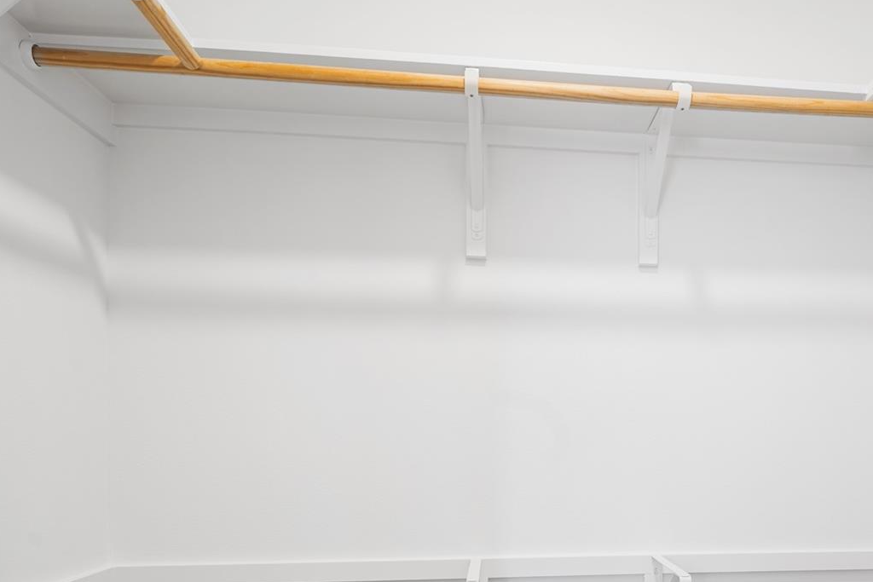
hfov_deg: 63.5
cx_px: 594
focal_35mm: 28
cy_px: 429
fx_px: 679
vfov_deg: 45.0
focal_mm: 14
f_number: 8
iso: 100
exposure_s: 1
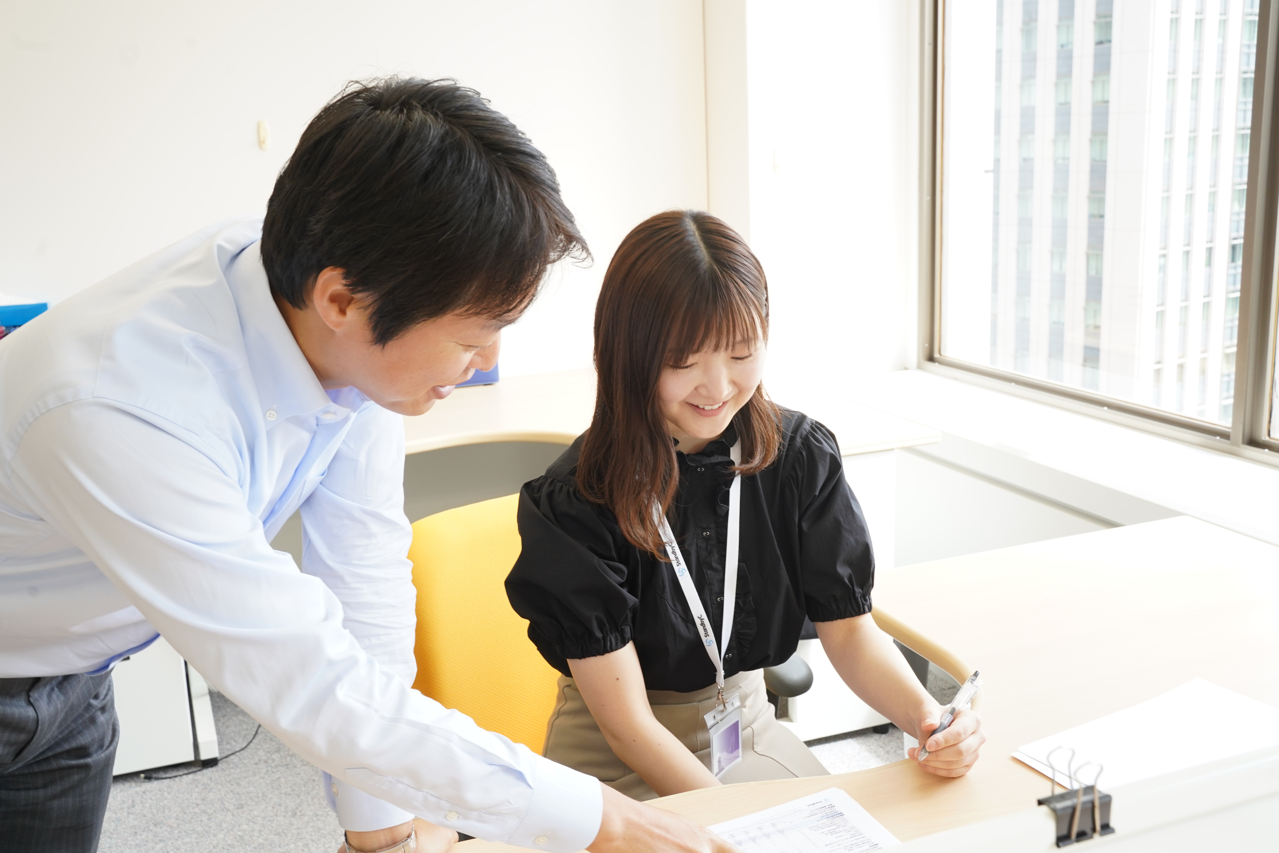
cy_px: 426
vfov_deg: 35.9
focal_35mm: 37
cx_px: 640
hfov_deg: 51.9
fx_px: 1314
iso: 800
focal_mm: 37
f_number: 10
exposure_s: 1/40
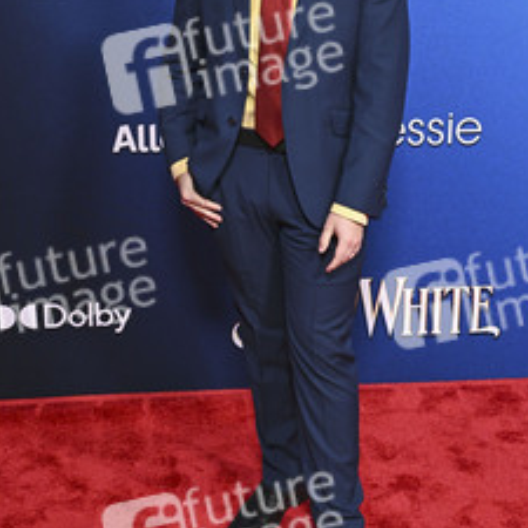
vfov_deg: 28.9
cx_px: 291
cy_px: 176
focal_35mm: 59
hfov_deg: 29.1
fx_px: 1018
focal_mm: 39
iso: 3200
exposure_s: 1/250
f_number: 4.5
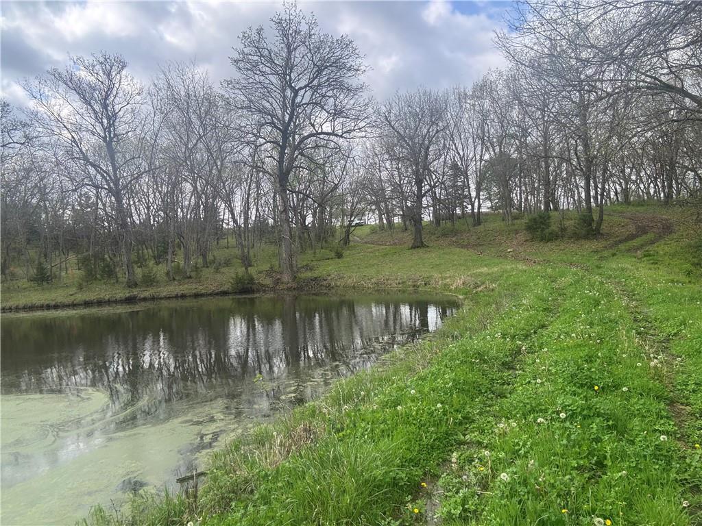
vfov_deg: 58.9
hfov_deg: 73.9
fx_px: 466
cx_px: 351
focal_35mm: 23
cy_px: 263
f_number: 1.9
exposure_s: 1/535
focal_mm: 2.69
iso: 25
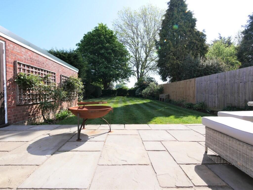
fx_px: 102
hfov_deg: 102.0
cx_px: 126
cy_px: 95
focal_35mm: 14
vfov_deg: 85.7
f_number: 7.1
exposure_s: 1/320
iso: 200
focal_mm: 7
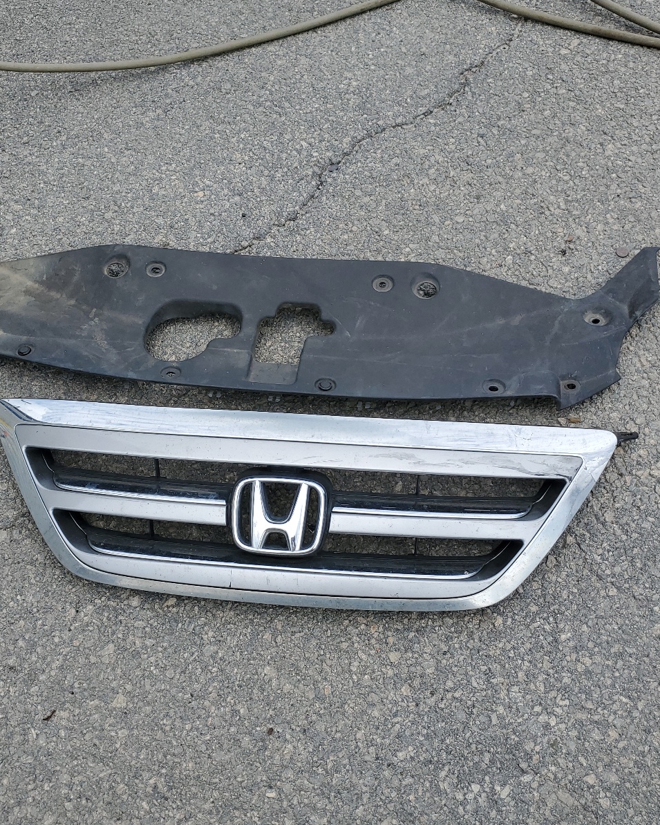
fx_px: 830
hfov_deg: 43.1
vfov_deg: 52.8
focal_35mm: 34
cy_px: 411
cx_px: 265
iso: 50
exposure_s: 1/2500
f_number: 1.5
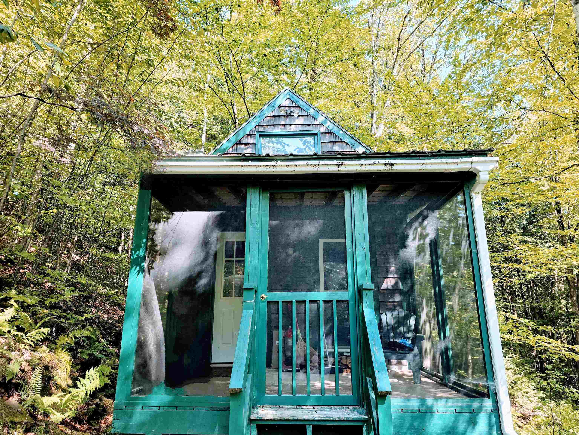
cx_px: 290
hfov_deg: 73.9
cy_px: 218
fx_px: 385
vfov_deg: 58.9
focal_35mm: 23
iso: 64
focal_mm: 6.3
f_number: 1.7
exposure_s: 1/180
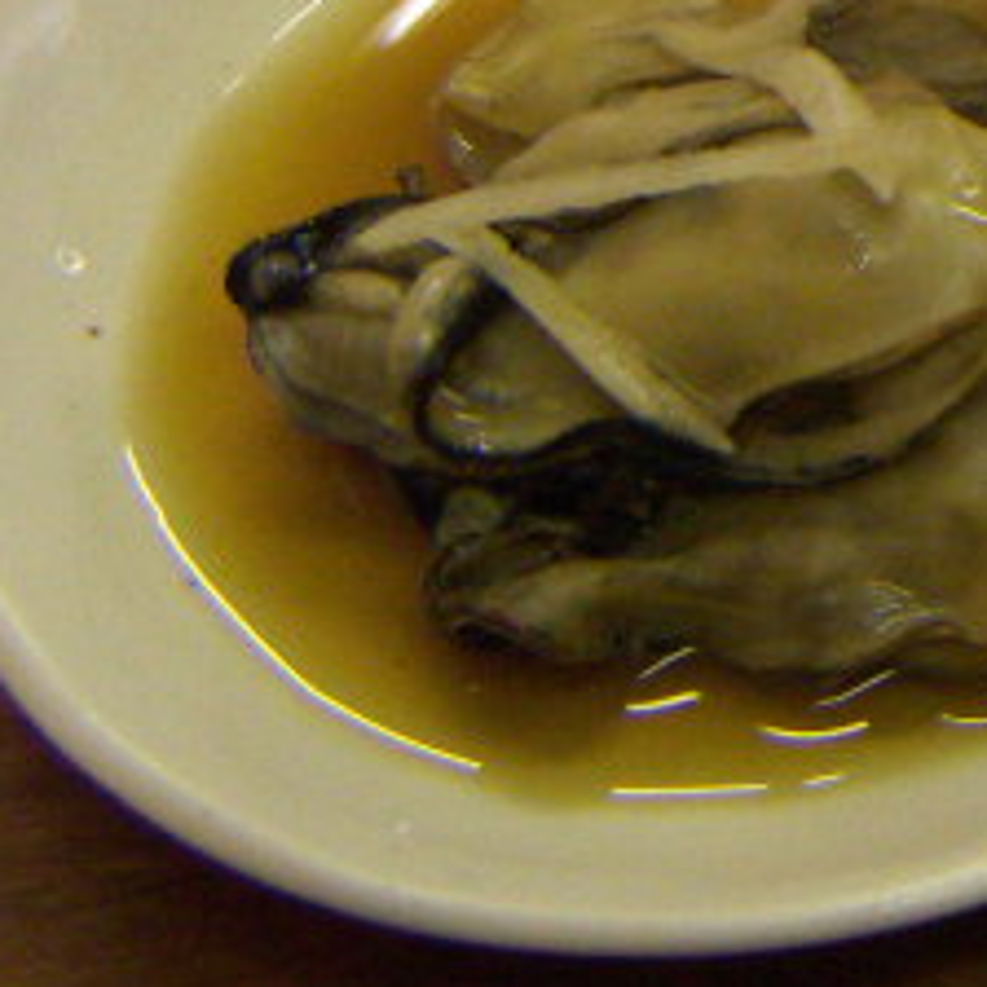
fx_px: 2936
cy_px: 128
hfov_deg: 18.0
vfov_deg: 18.8
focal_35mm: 91
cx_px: 1225
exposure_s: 1/50
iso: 200
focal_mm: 4.7
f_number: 2.8
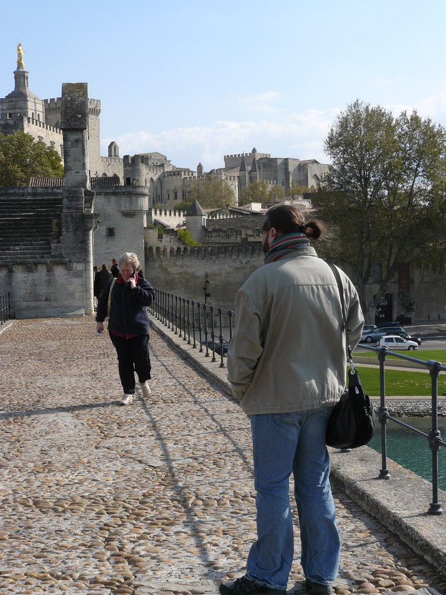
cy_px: 298
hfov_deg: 24.8
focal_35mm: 59
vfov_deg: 32.7
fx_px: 1014
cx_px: 223
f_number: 5.6
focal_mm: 9.8
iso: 100
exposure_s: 1/500
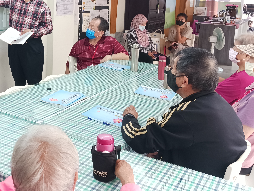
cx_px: 73
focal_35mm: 46
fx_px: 338
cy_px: 34
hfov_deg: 40.4
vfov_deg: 30.6
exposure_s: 1/30
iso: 250
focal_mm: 4
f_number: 1.8
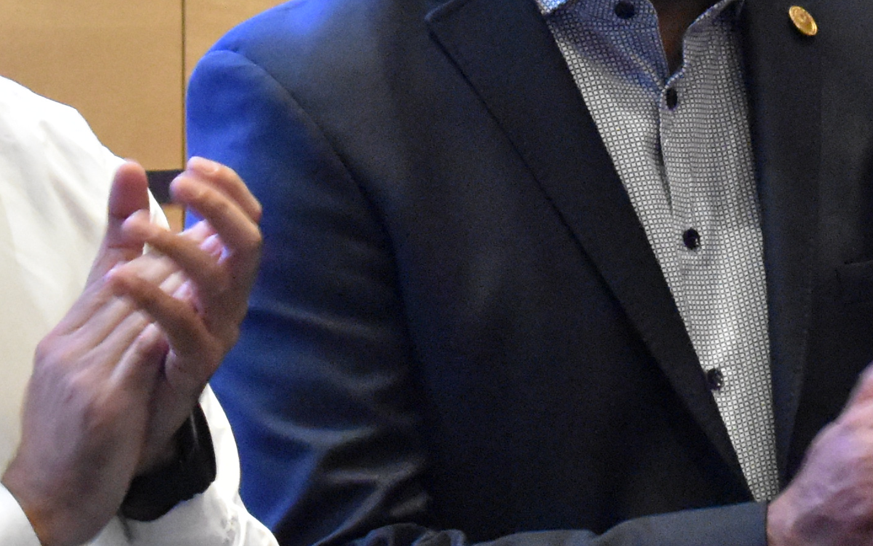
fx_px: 8451
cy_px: -1
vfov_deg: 3.7
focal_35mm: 355
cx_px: 946
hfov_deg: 5.9
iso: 6400
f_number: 5.6
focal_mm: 55
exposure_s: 1/100
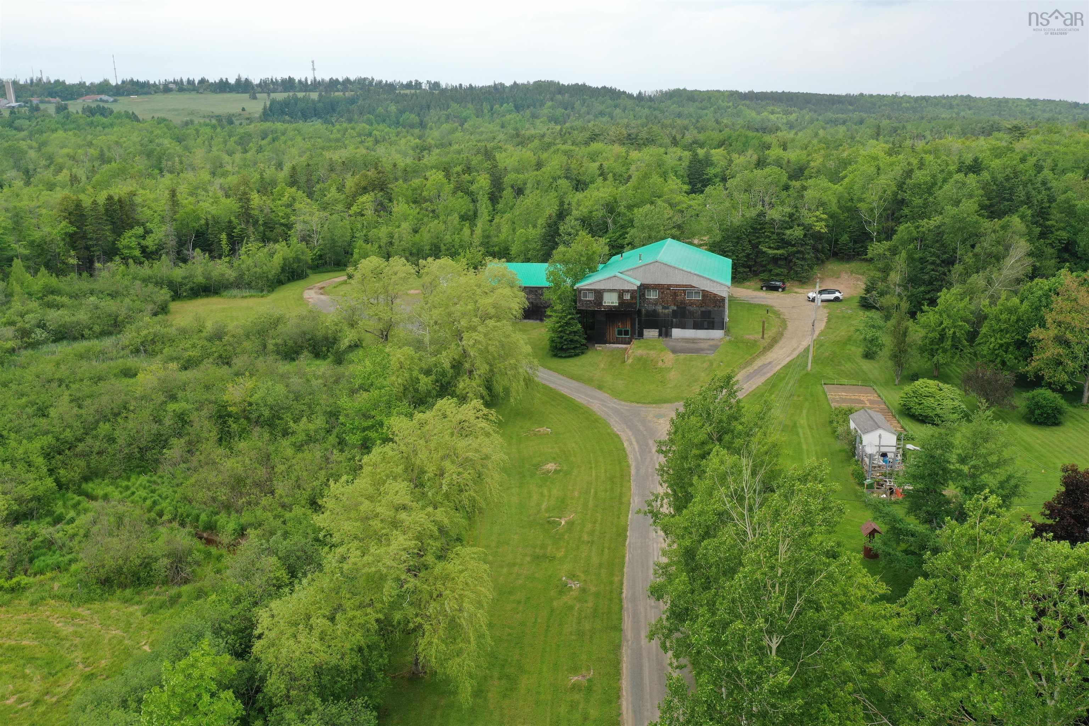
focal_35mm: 28
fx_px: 847
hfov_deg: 65.5
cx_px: 544
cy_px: 363
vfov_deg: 46.4
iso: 100
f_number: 5
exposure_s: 1/240
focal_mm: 10.26
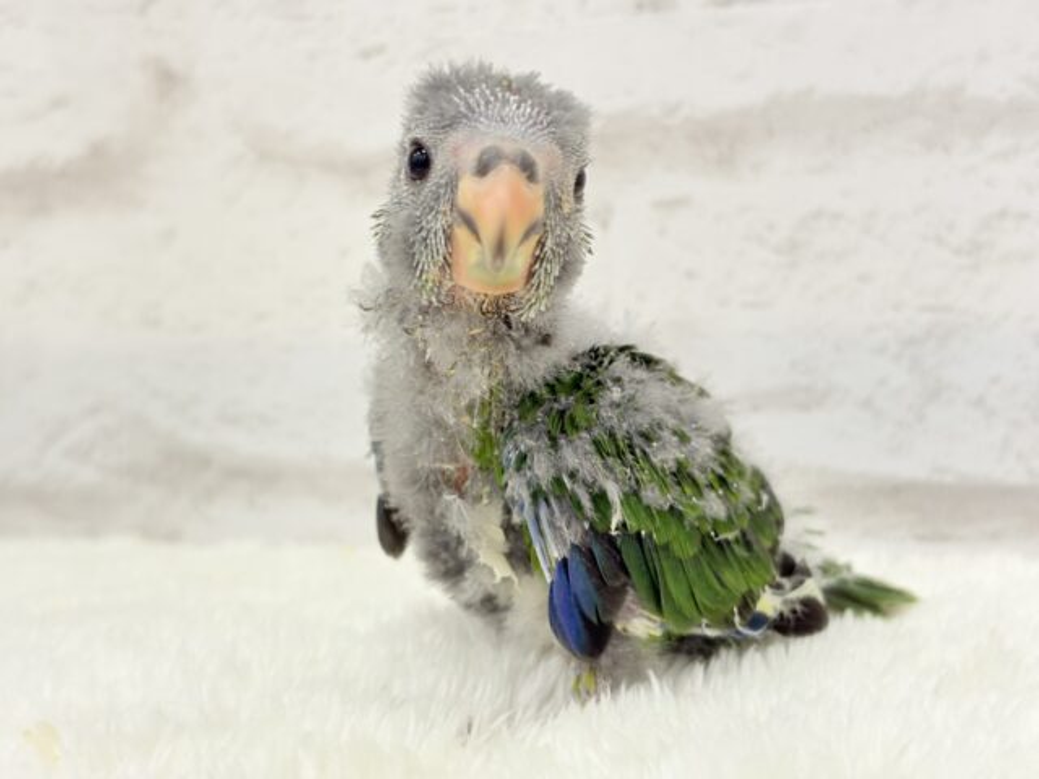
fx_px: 1561
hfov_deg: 36.8
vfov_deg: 28.0
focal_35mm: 52
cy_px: 390
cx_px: 520
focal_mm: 5.96
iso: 40
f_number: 1.6
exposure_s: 1/50
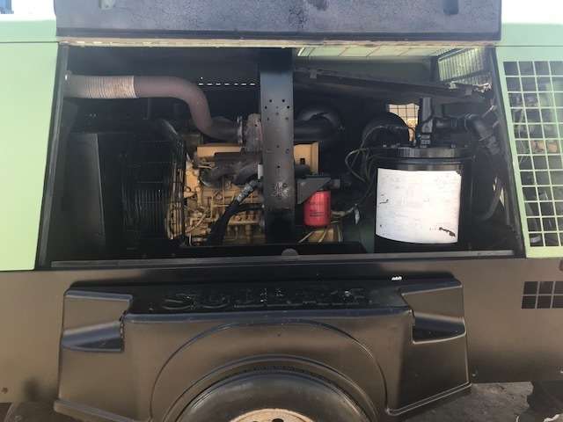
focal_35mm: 28
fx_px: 455
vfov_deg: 49.7
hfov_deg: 63.4
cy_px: 211
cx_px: 282
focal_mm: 3.99
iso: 20
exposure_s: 1/313
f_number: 1.8
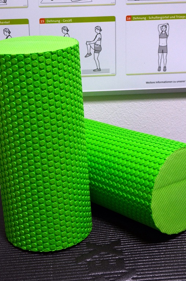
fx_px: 560
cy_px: 118
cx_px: 91
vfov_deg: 28.1
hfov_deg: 18.8
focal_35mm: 72
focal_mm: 30
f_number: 4.8
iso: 400
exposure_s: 1/100
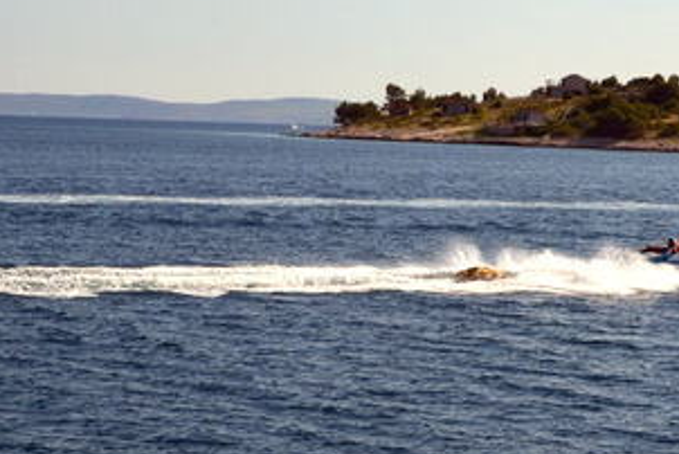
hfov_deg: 16.0
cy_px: 330
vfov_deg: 10.8
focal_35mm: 127
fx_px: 2398
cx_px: 589
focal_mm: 32
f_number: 11
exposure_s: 1/320
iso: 400
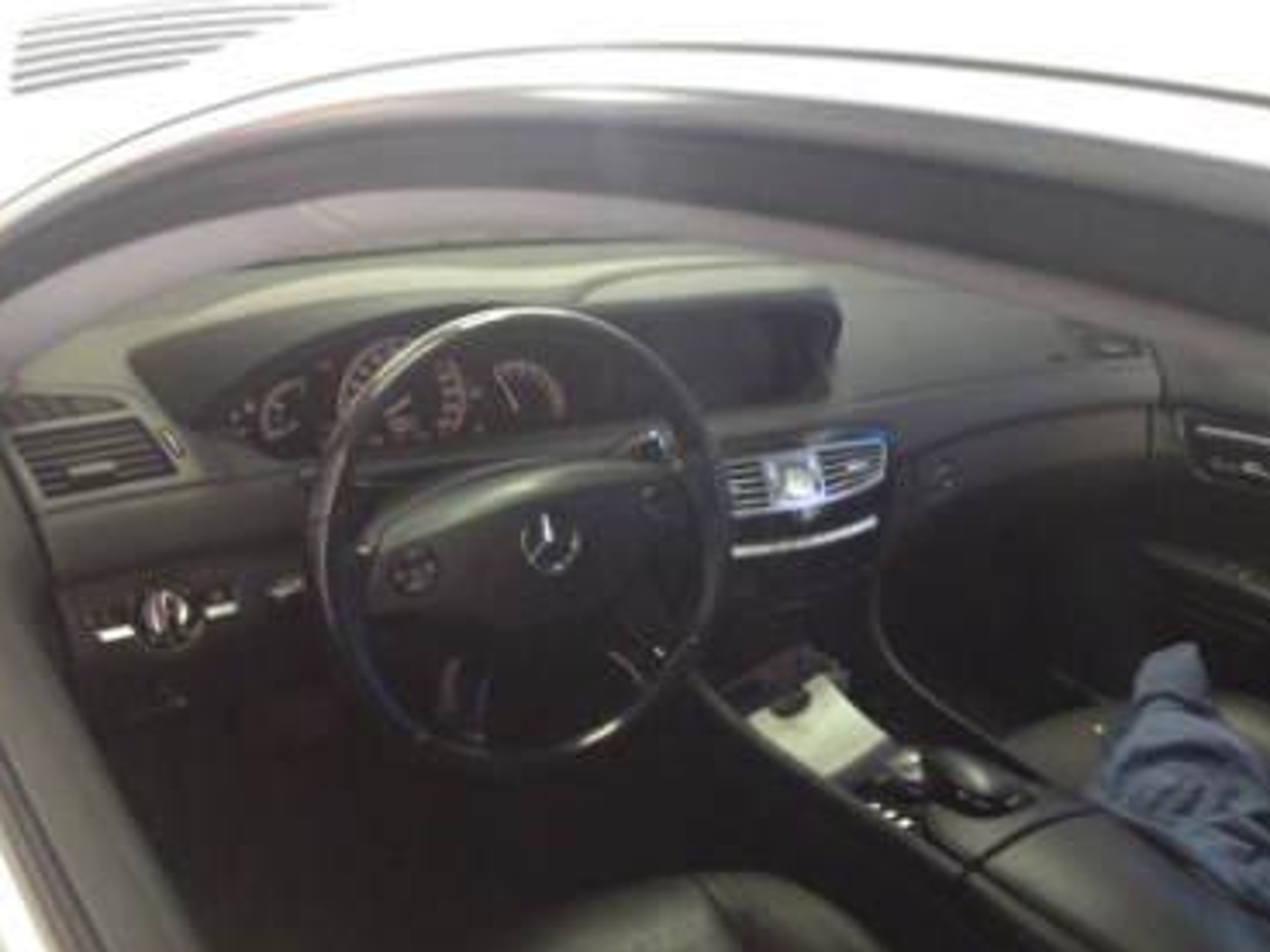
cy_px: 479
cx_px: 659
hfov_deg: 49.0
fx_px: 1394
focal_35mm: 38
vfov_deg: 37.7
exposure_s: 1/20
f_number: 2.4
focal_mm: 4.28
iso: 250
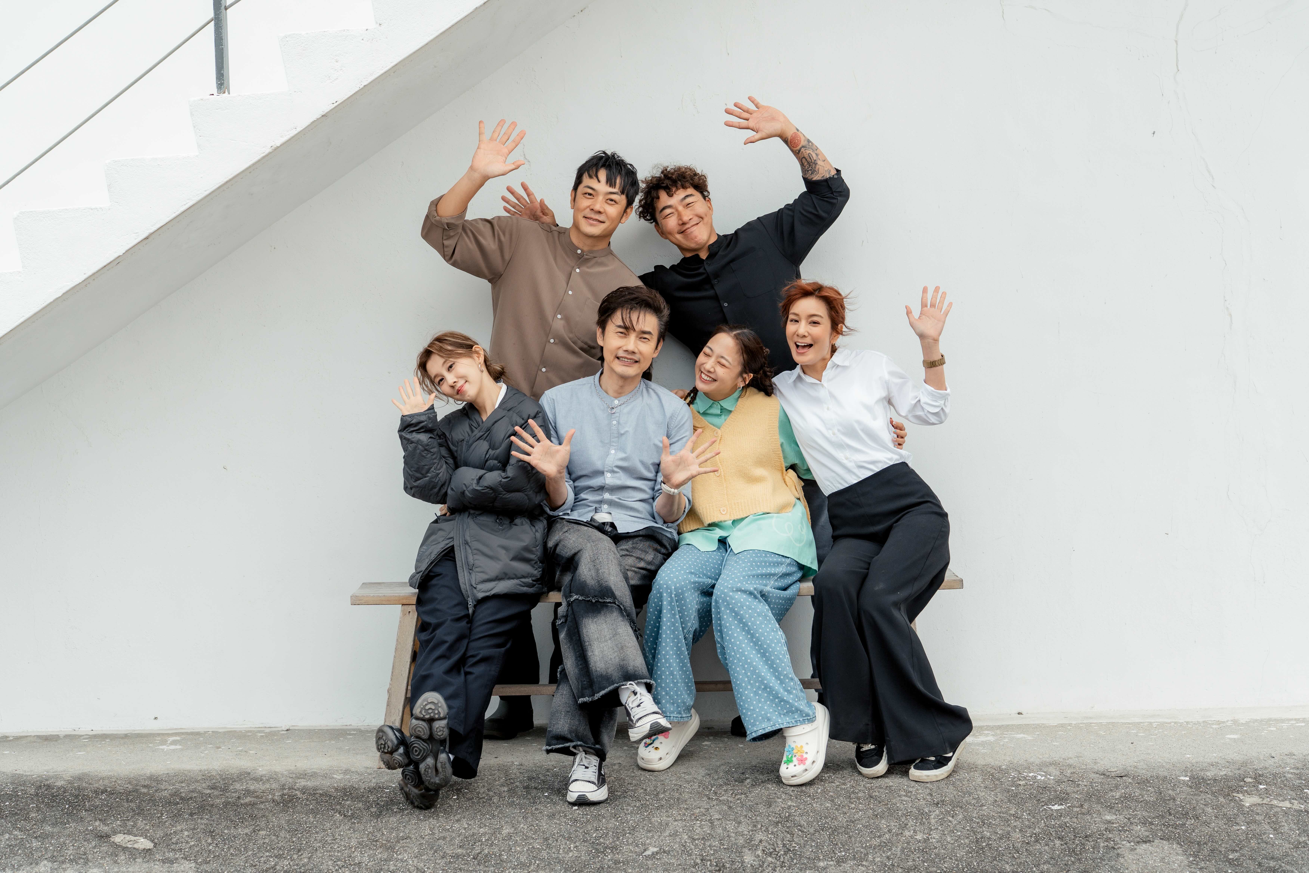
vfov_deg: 23.0
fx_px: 2145
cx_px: 654
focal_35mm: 59
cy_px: 436
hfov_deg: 33.9
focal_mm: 59
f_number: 3.5
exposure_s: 1/160
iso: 160
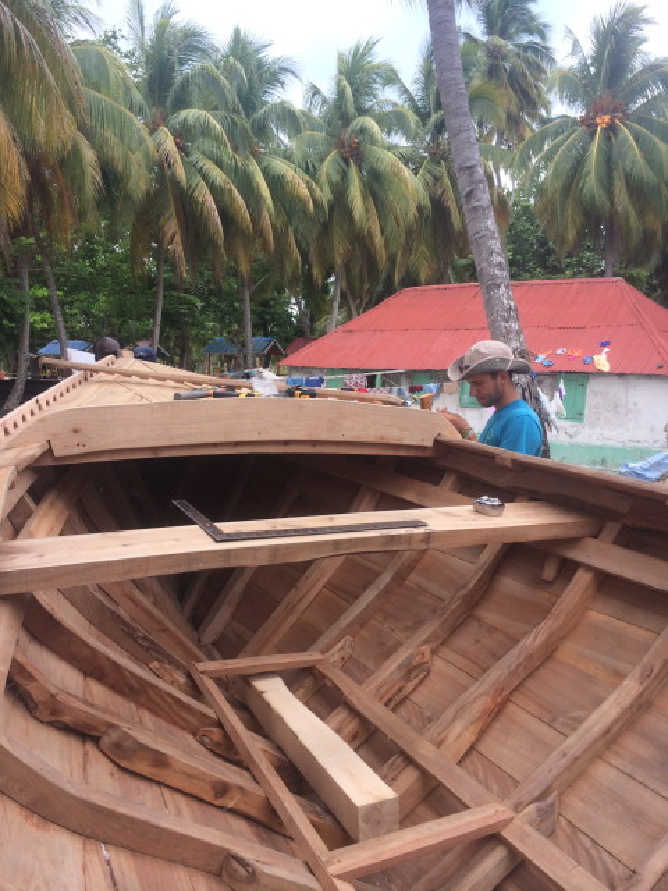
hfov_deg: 46.8
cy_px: 446
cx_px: 334
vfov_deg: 60.0
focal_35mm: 30
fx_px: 772
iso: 32
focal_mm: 4.12
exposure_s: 1/380
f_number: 2.2
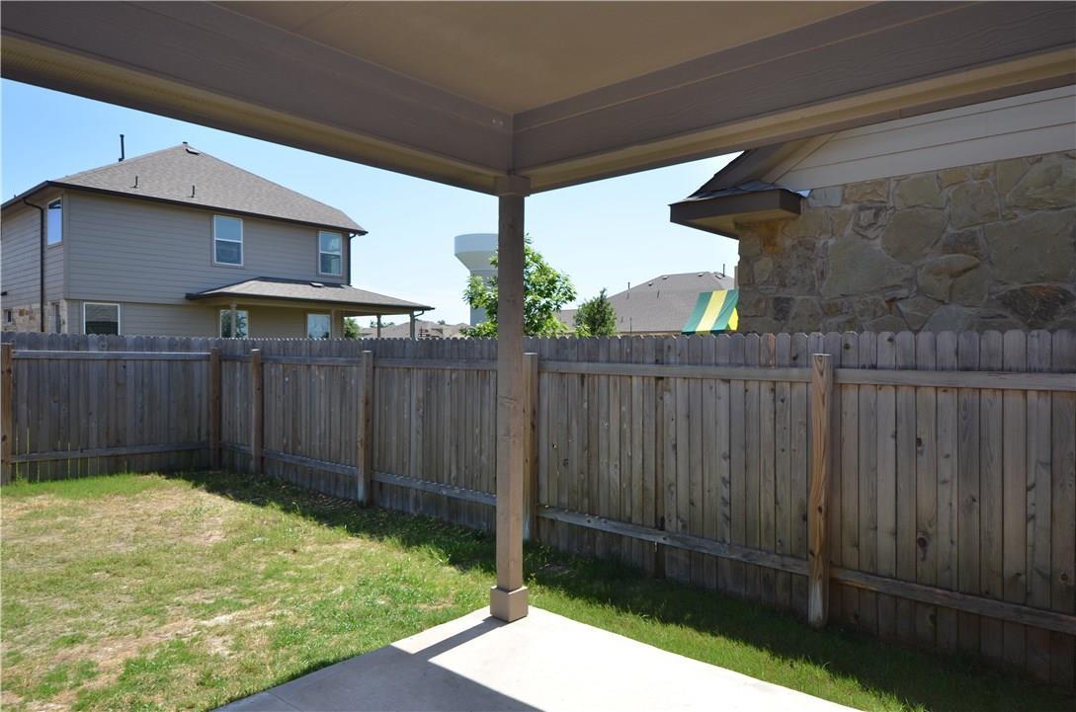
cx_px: 538
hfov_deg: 73.9
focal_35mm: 24
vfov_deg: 52.9
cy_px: 356
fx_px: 716
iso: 140
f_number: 8
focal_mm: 16
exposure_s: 1/250
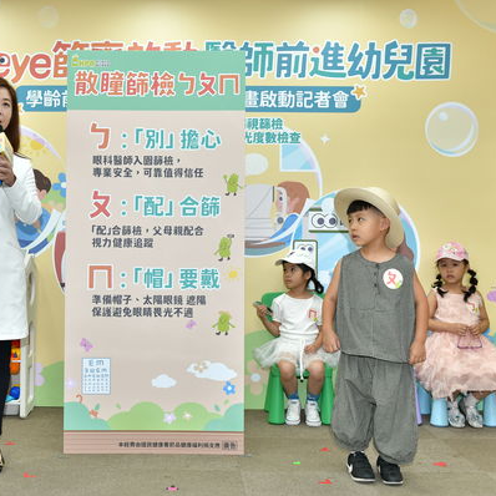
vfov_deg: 40.9
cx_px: 176
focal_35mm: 41
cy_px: 248
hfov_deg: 40.5
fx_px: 665
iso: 800
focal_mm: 32
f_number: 6.3
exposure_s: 1/125
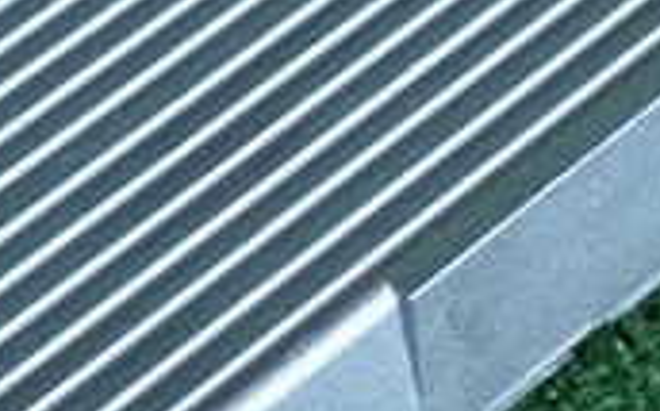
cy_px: 181
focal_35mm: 185
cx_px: 295
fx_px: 3323
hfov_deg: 11.3
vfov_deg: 7.1
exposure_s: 1/125
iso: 200
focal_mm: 9.01
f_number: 3.2
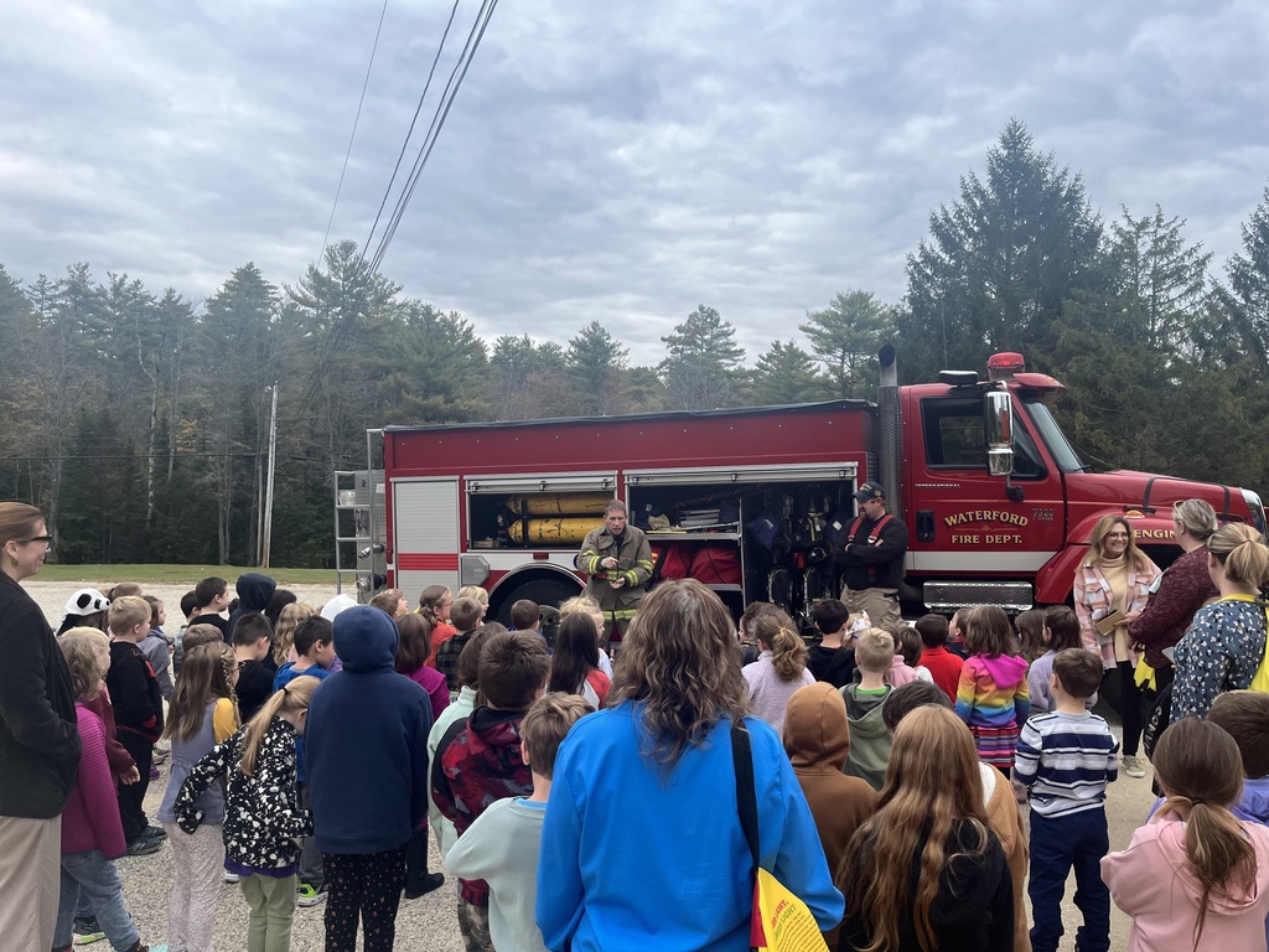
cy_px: 476
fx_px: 953
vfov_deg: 53.1
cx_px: 634
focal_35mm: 26
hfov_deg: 67.3
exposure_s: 1/1212
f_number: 1.6
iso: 50
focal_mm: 5.1
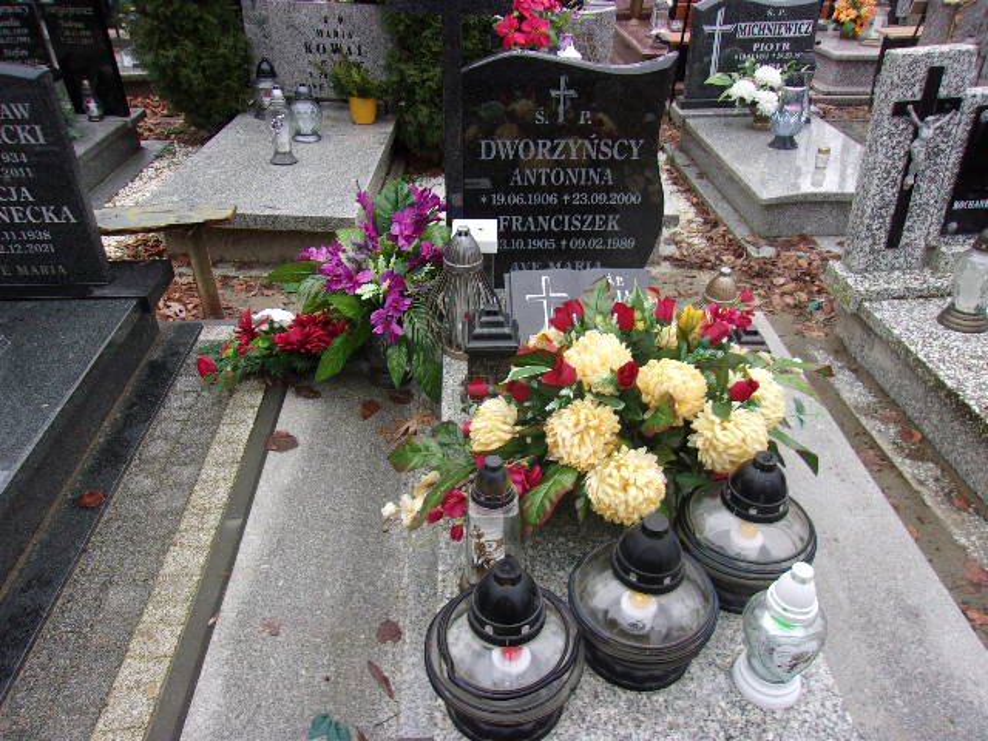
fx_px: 771
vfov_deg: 51.4
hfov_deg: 65.3
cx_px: 494
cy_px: 370
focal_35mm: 27
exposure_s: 1/34
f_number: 3
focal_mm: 4.9
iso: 80
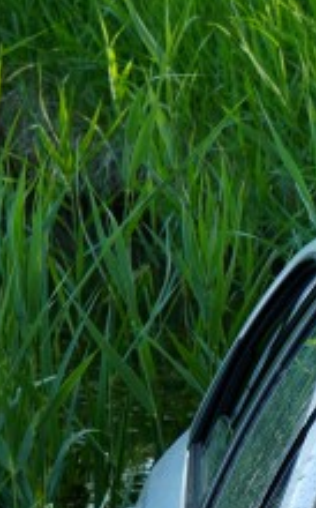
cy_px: 413
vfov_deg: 8.0
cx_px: 1264
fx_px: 3633
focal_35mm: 263
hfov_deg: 4.6
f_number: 4.5
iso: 100
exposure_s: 1/80
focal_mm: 35
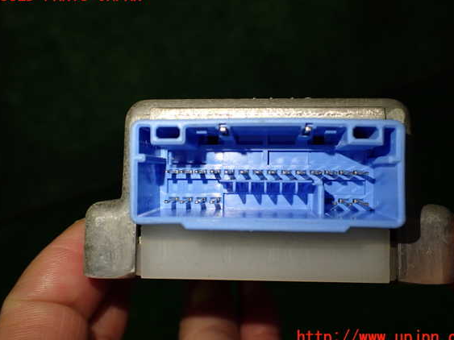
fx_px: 420
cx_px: 237
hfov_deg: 56.8
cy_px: 167
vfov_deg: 44.1
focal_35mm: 32
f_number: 2.3
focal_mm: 5.4
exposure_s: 1/125
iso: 200
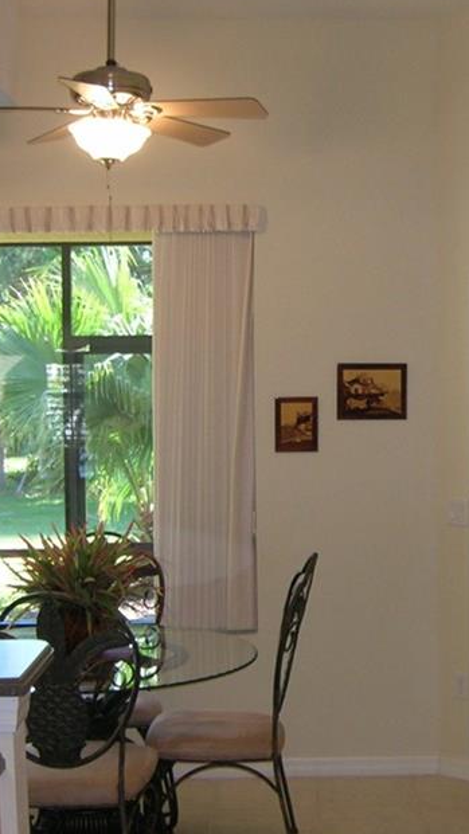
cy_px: 413
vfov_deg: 34.4
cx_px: 409
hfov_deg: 19.4
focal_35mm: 61
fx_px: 1350
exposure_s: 1/31.3
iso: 82
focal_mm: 5.7
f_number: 2.9
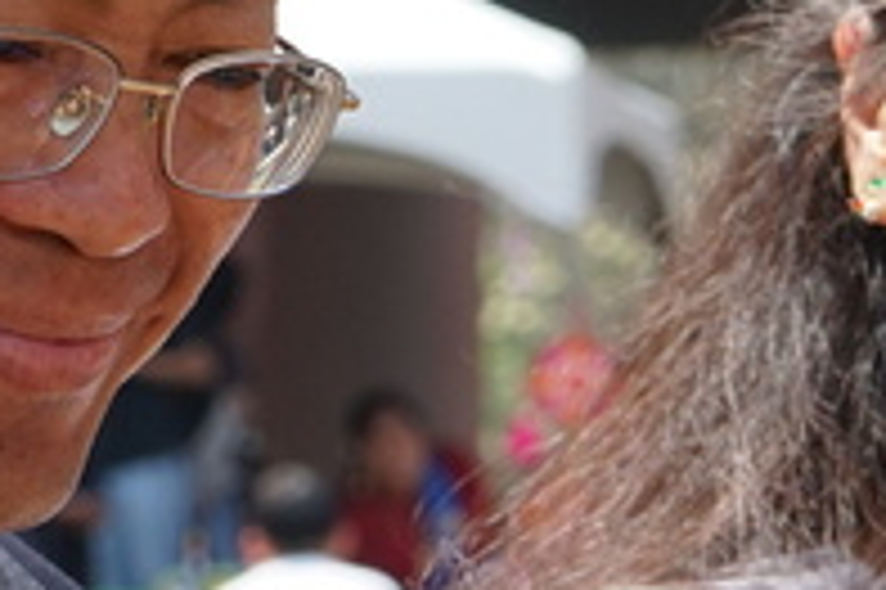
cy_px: 635
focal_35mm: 287
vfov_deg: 4.8
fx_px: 7057
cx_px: 279
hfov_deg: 7.2
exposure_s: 1/800
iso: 250
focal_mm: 47
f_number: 5.6
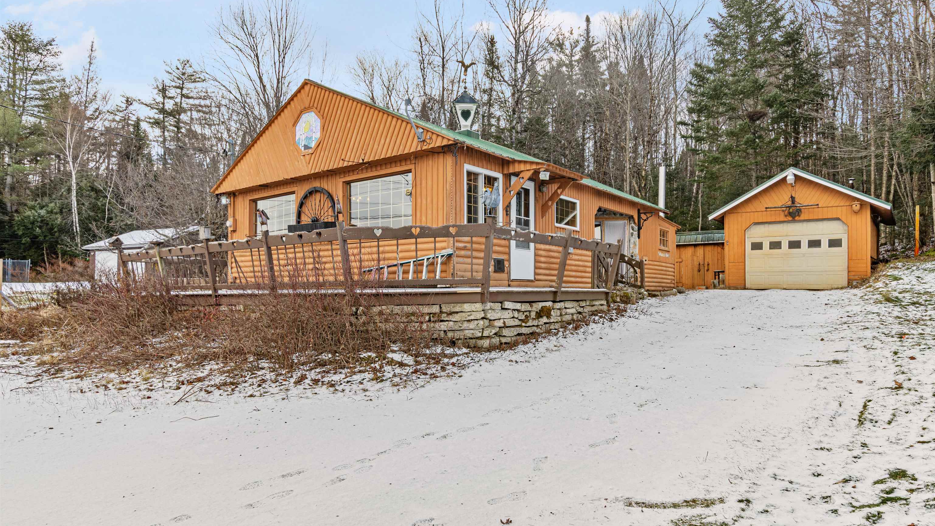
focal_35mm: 22
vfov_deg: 51.4
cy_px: 293
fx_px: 545
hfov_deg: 81.2
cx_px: 468
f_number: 8
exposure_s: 1/40
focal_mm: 14
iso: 64
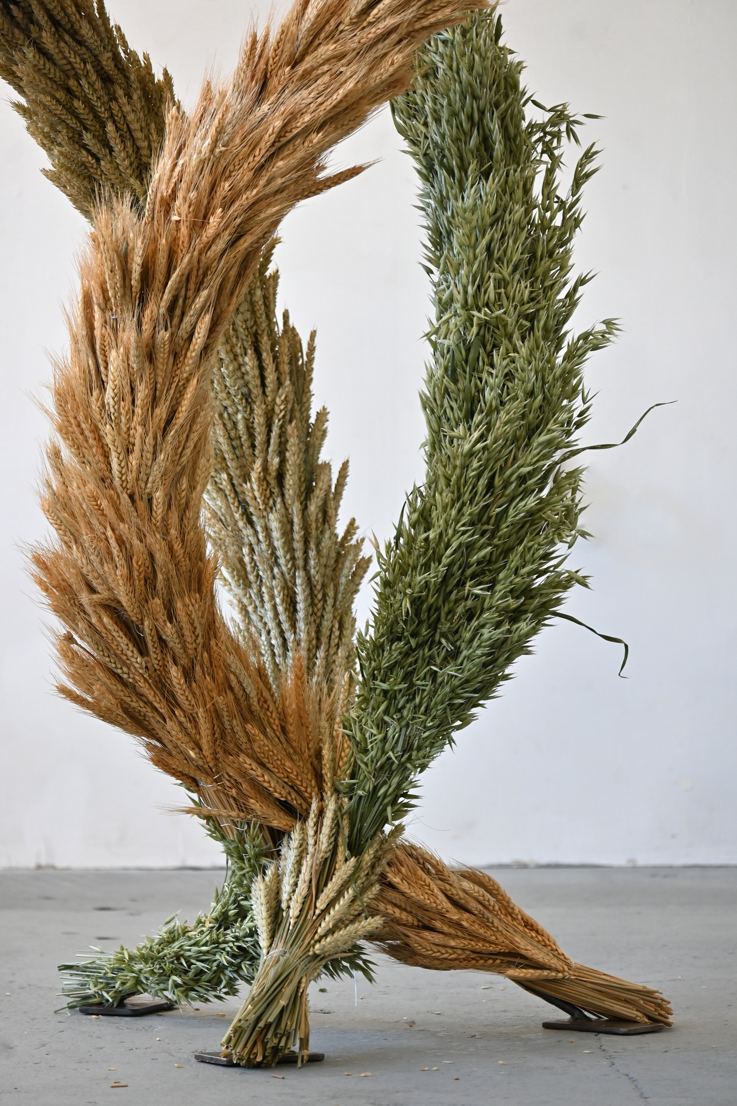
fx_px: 5327
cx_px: 367
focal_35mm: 174
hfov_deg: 7.9
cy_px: 554
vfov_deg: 11.8
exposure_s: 1/50
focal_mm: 115
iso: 720
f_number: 5.3
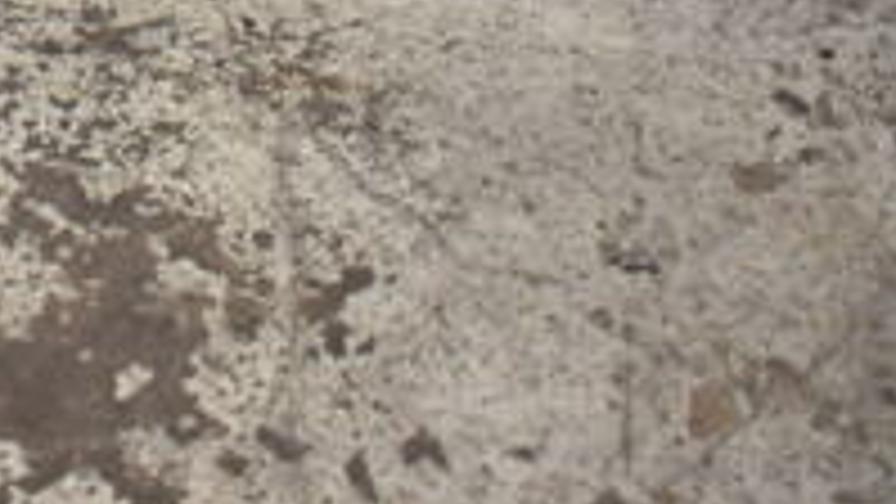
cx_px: 18
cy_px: -360
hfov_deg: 23.5
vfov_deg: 12.8
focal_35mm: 87
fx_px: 2067
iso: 640
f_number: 3.5
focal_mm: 18
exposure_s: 1/30
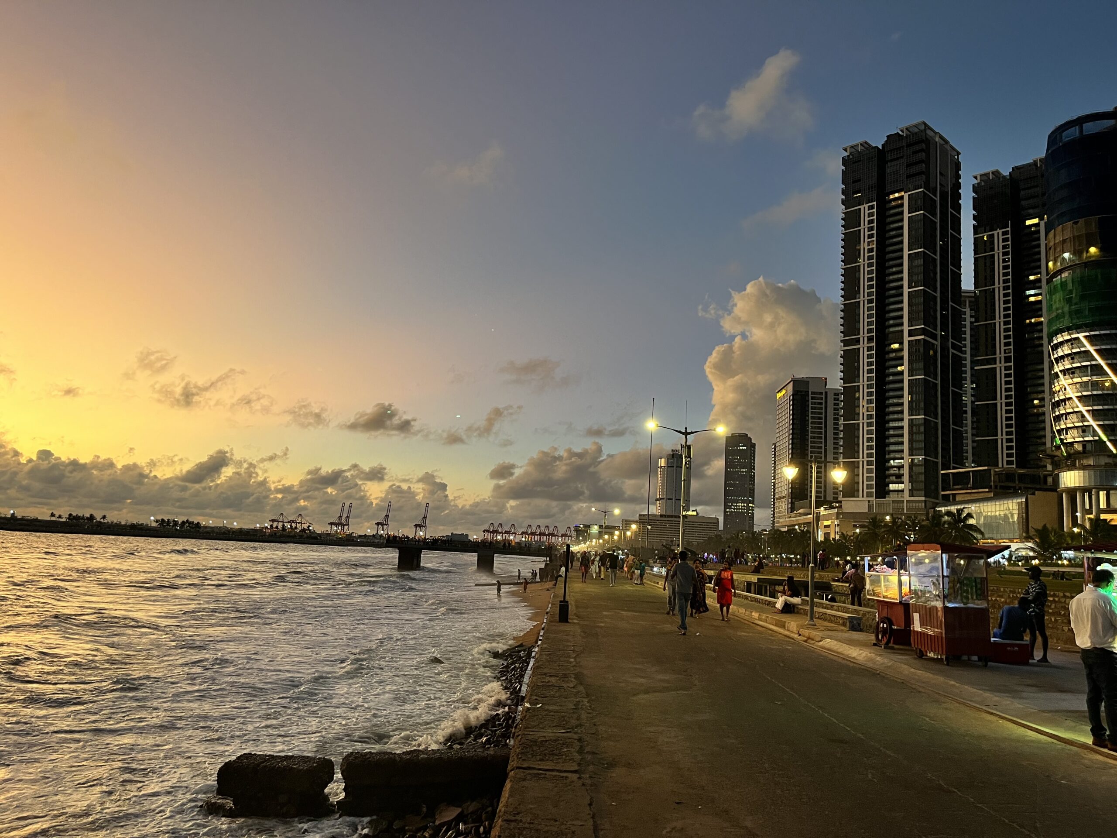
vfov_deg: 53.1
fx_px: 839
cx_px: 558
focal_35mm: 26
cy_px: 419
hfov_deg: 67.3
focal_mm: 5.1
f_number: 1.6
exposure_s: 1/66
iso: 125
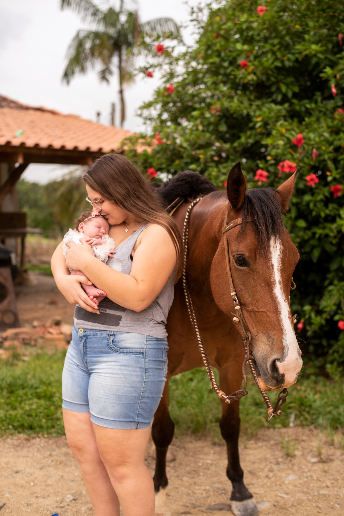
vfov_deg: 39.6
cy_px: 258
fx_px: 716
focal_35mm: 50
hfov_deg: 27.0
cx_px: 172
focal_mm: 50
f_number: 3.2
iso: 125
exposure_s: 1/640
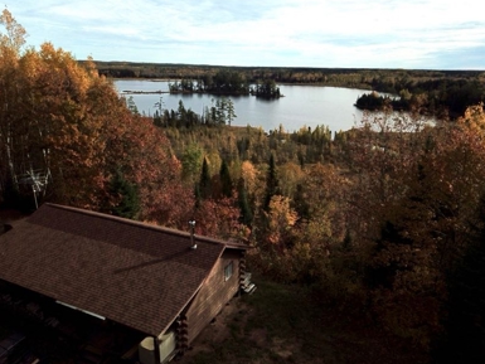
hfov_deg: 65.3
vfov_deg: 51.4
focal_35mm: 27
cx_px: 247
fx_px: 378
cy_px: 178
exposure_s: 1/3559
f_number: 2.2
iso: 100
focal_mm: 4.7
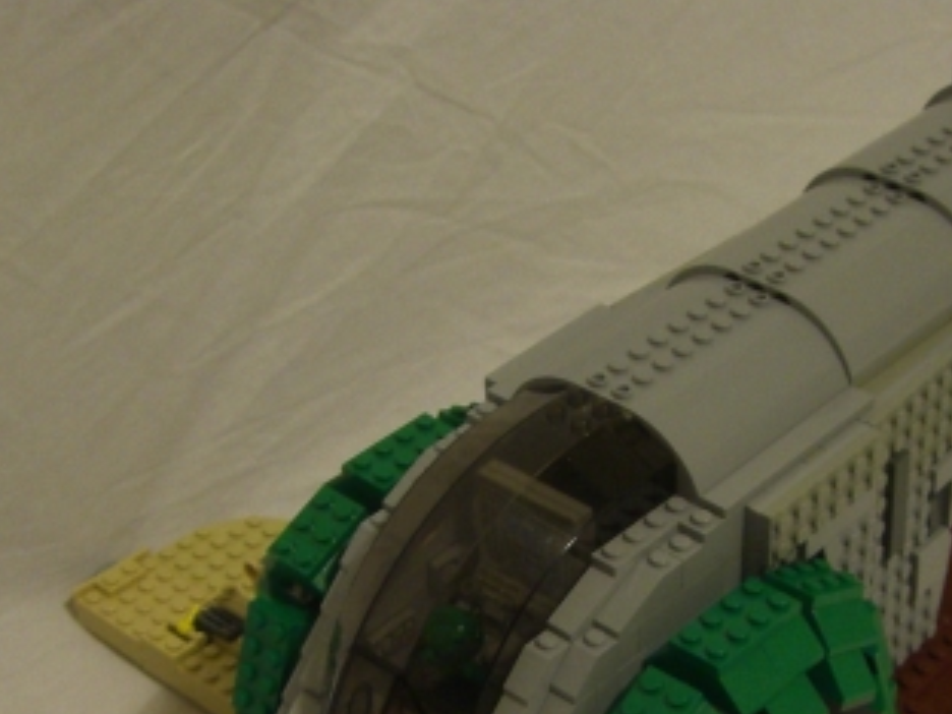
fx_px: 2145
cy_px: 662
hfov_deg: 25.0
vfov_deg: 18.5
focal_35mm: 78
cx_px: 589
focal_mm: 6.2
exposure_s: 1/8
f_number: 2.7
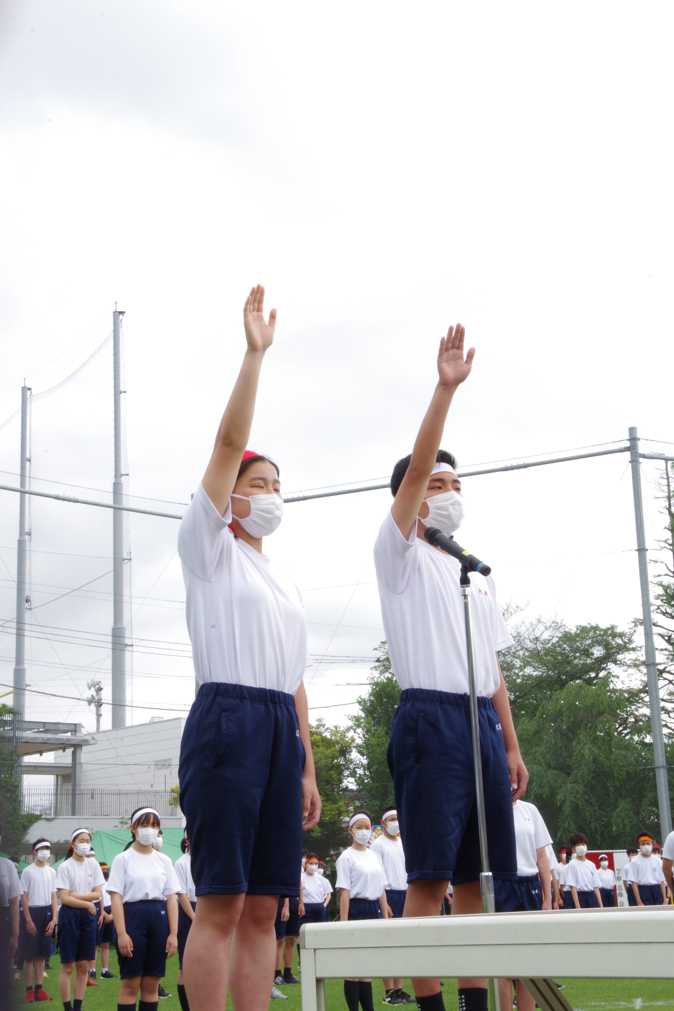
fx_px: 1516
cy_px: 506
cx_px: 337
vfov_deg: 36.9
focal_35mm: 54
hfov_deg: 25.1
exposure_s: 1/30
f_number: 29
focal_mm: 36
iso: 800
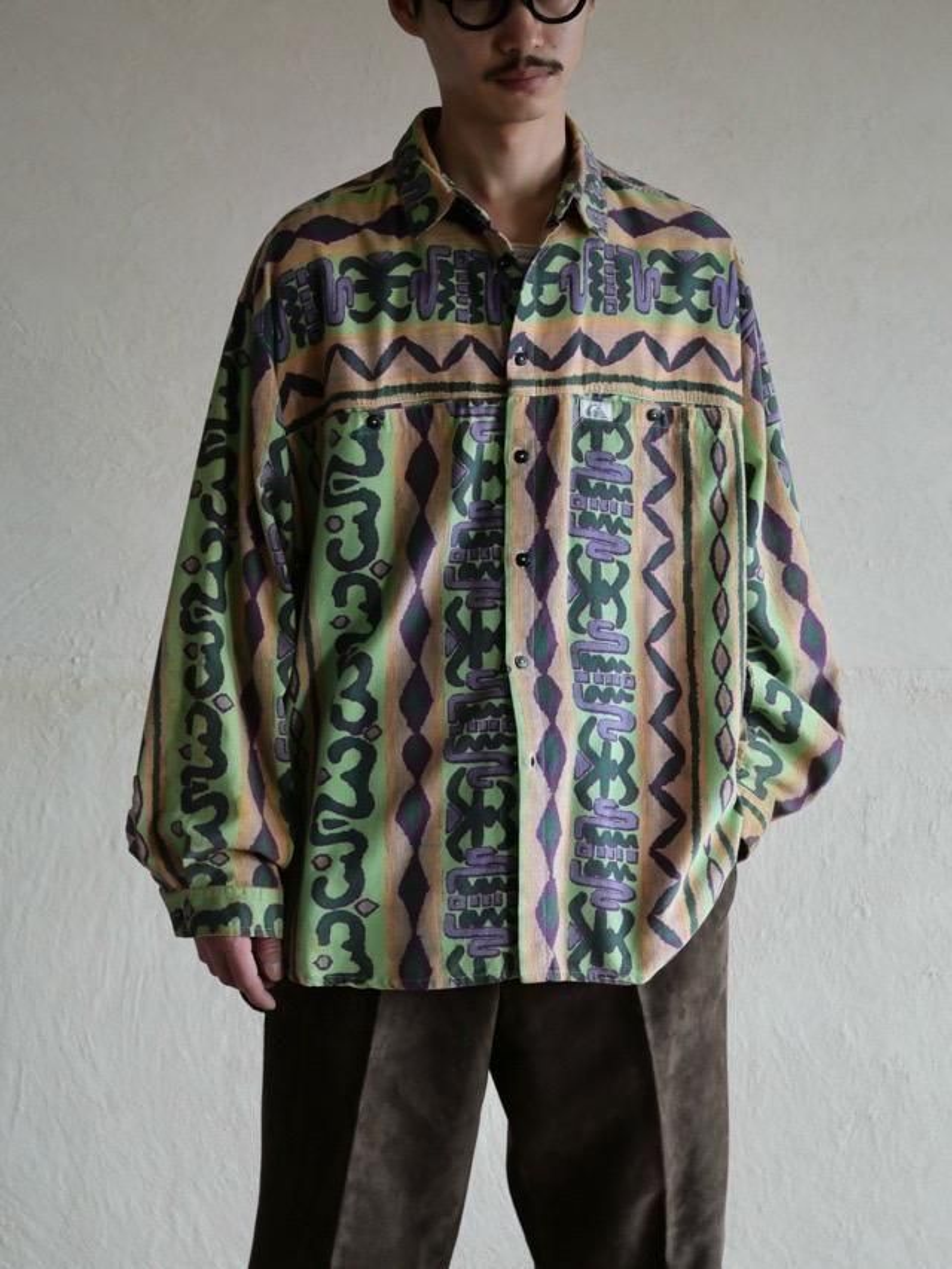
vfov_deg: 23.3
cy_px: 634
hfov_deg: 17.6
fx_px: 3079
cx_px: 476
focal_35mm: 84
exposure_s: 1/100
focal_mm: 42
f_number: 3.9
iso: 1250
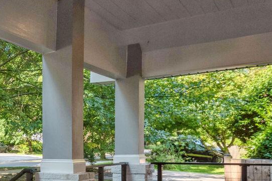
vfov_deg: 25.7
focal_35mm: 51
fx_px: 385
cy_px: 158
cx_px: -100
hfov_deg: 29.4
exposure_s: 1/60
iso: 400
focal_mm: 16
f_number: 8
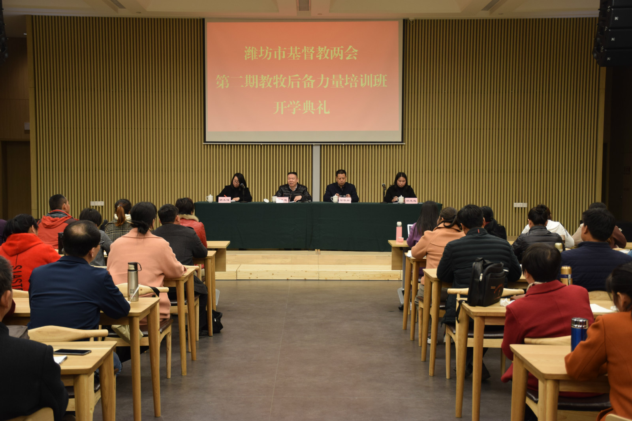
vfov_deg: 28.1
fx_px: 842
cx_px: 316
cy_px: 210
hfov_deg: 41.1
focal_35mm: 48
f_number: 4
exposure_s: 1/60
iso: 400
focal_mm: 32
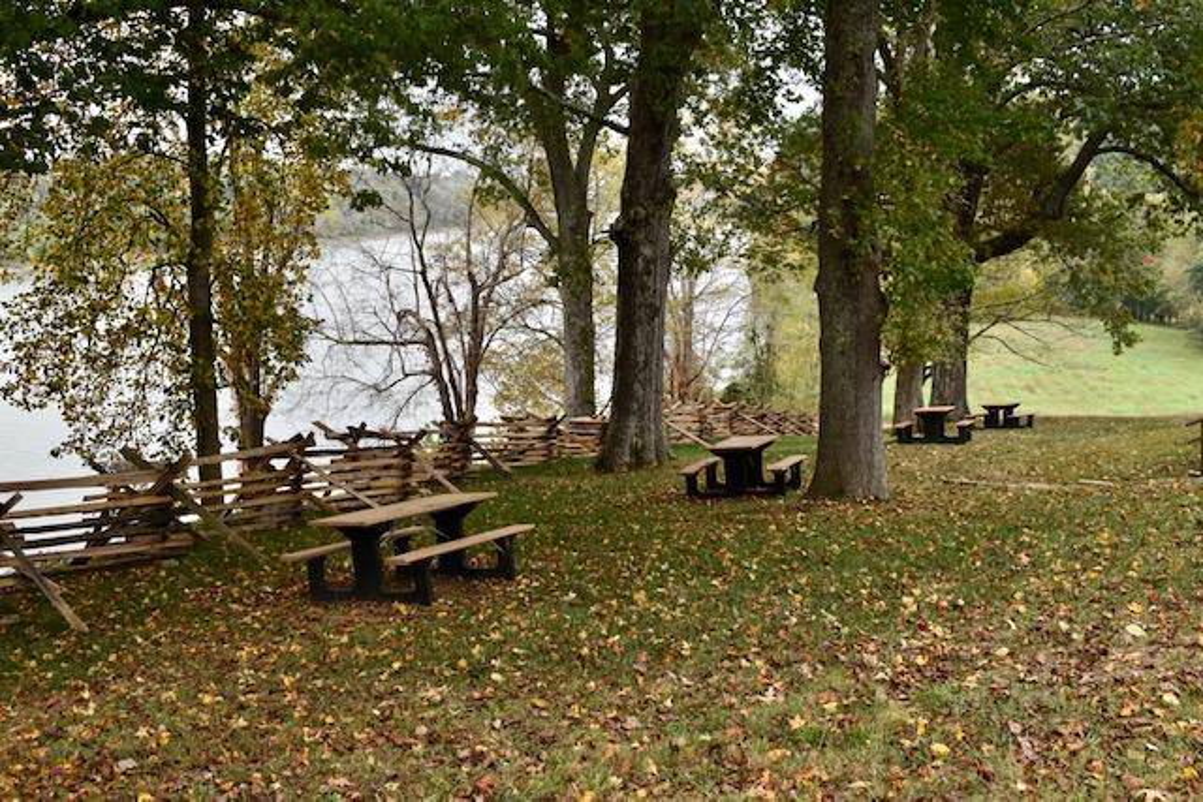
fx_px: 1404
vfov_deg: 31.9
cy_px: 401
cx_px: 602
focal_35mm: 42
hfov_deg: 46.4
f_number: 7.1
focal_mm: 28
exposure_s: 1/200
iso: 400
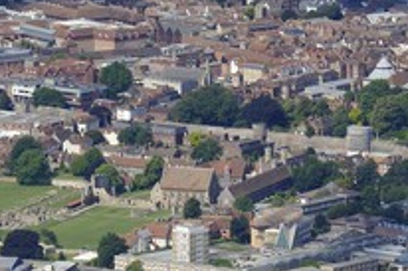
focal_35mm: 408
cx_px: 349
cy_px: 12
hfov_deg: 5.1
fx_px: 4620
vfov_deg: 3.4
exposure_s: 1/800
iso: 400
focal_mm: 200
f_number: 8
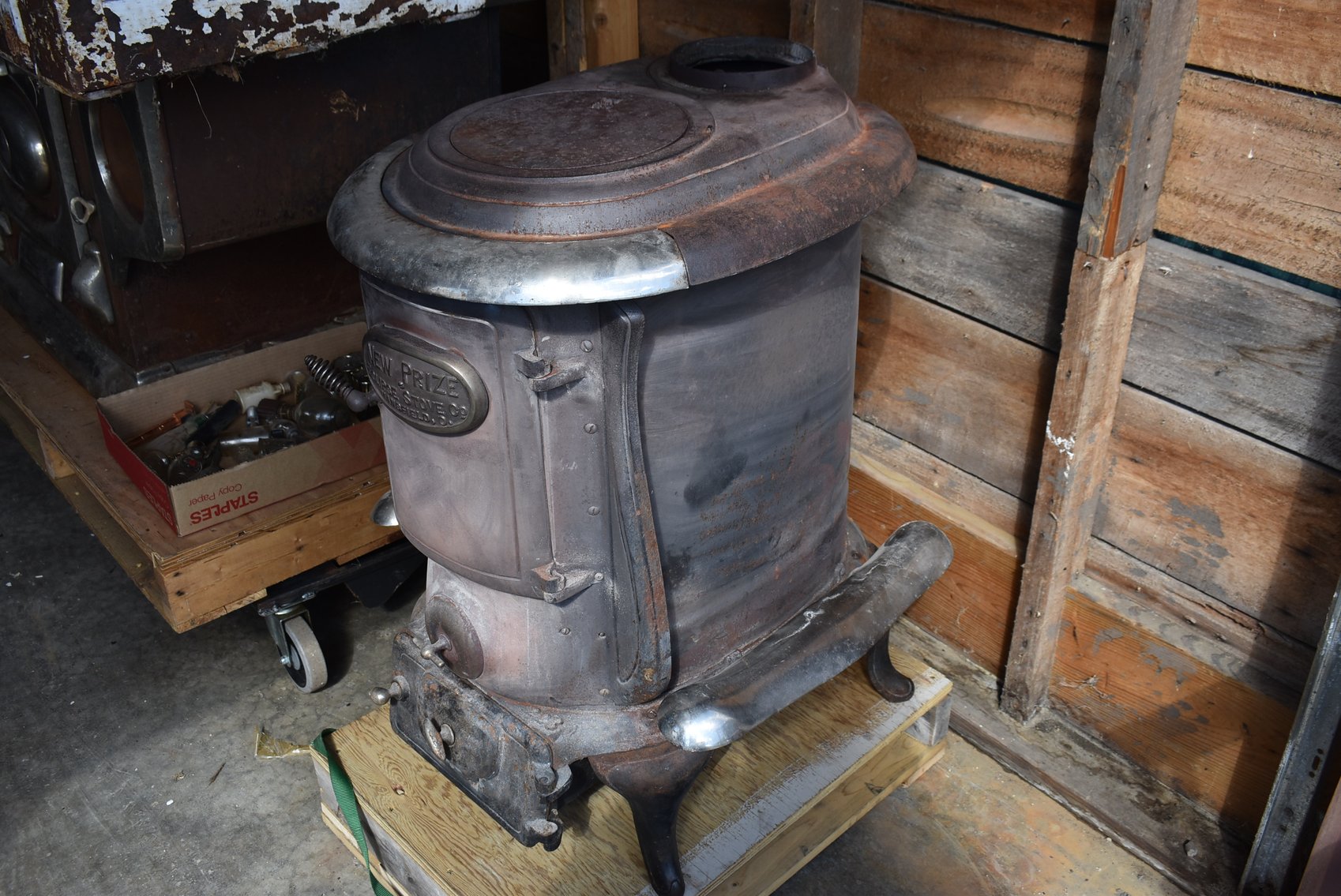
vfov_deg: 40.0
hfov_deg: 57.2
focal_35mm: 33
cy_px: 448
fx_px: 1230
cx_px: 670
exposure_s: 1/250
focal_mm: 22
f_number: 6.3
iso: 200
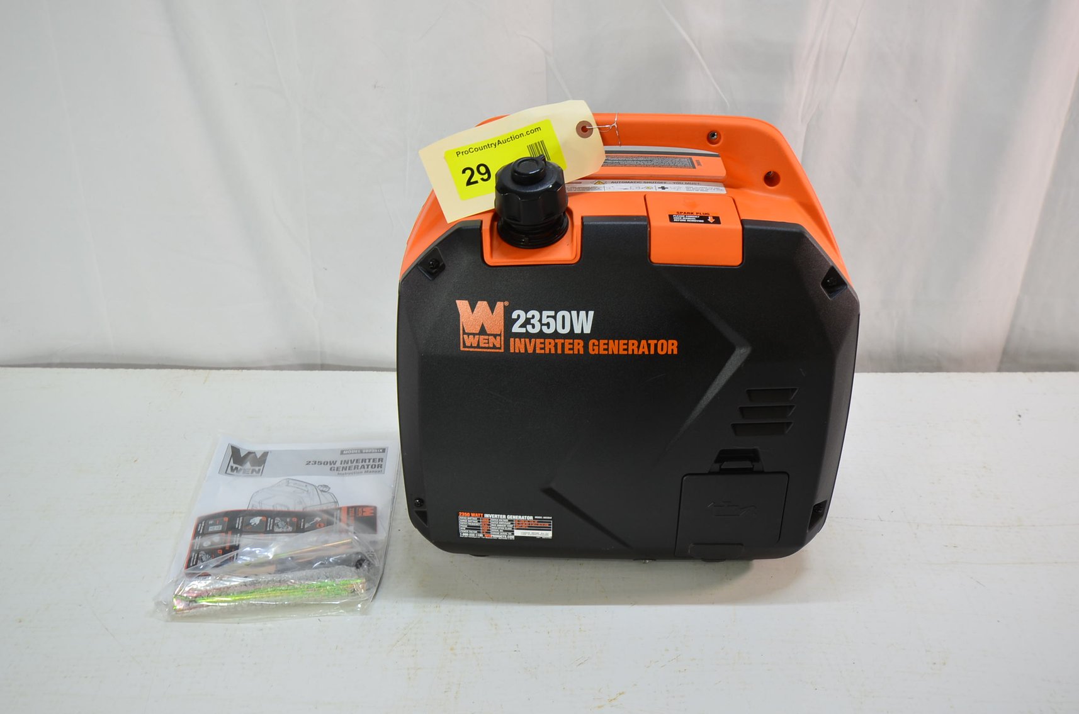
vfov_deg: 36.7
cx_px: 540
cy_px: 357
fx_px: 1077
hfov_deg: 53.2
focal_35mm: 36
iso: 200
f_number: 8
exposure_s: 1/25
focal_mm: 24
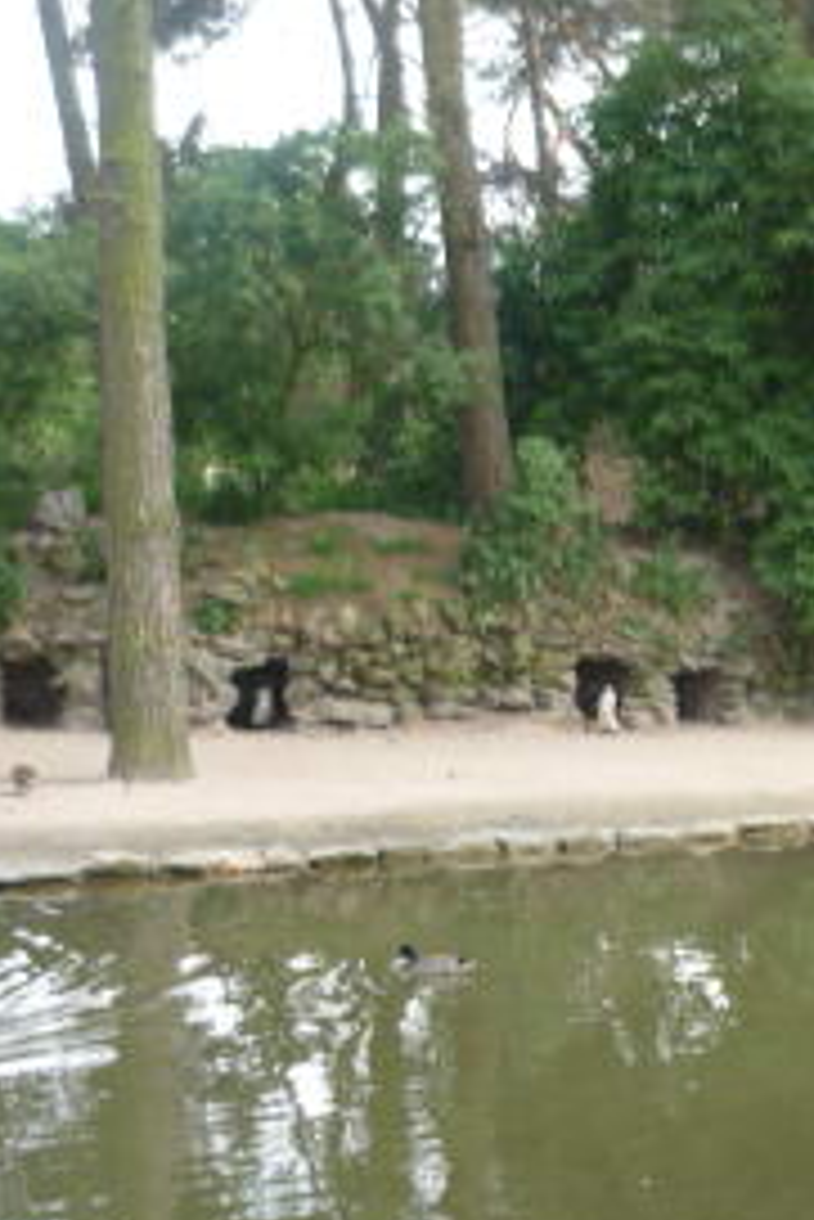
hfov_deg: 16.5
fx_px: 2744
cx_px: 818
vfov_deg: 25.0
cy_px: 779
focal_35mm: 81
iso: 100
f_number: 2.8
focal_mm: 5.5
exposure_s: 1/160
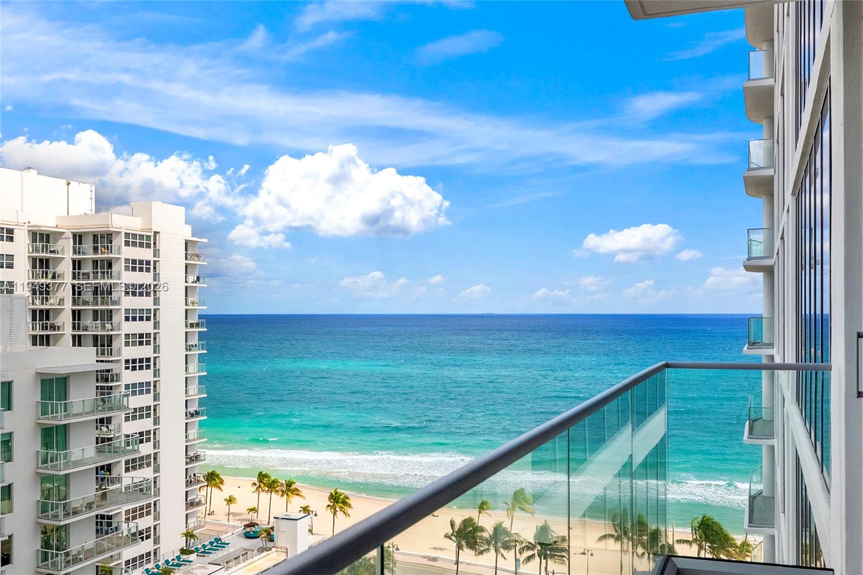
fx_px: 863
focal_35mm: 36
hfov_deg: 53.1
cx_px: 432
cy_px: 288
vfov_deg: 36.9
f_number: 8
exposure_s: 1/2500
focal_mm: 24
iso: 400
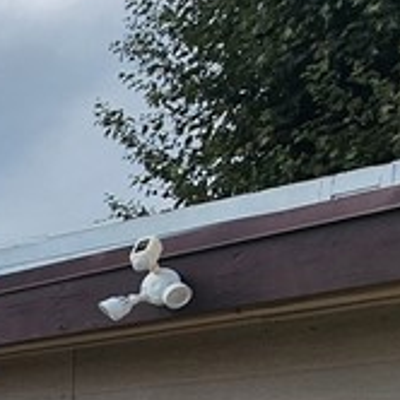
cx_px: -458
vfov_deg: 21.1
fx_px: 928
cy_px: 578
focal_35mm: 71
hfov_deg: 16.5
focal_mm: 2.2
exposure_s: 1/3956
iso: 50
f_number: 2.2
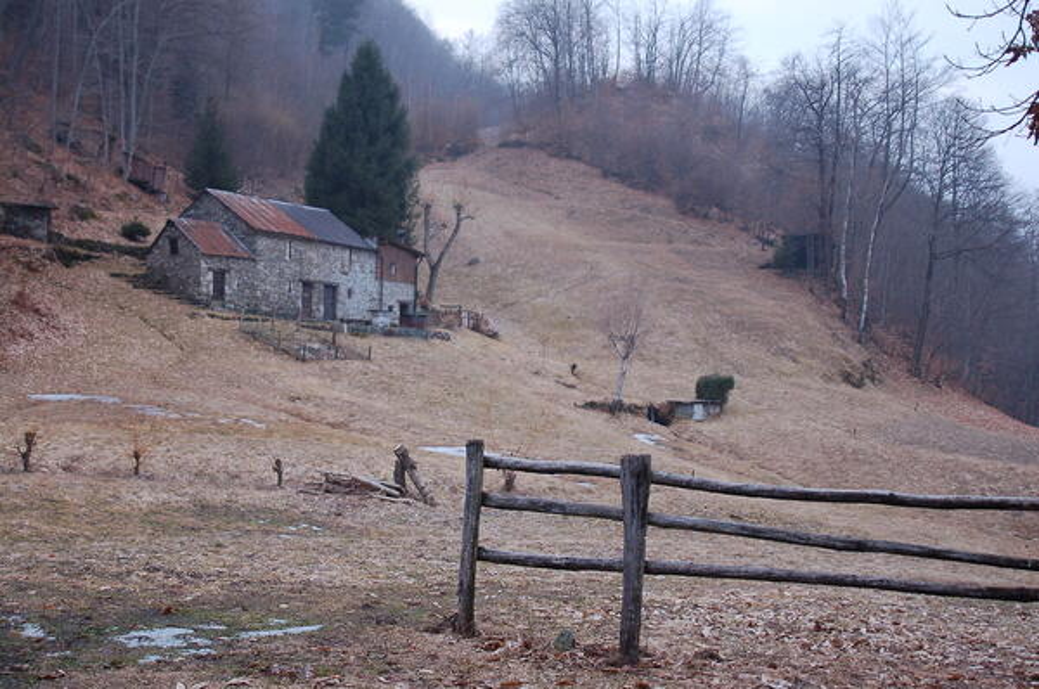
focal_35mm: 42
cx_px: 520
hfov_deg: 46.5
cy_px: 344
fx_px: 1210
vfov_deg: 31.8
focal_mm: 28
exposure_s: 1/50
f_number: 3.5
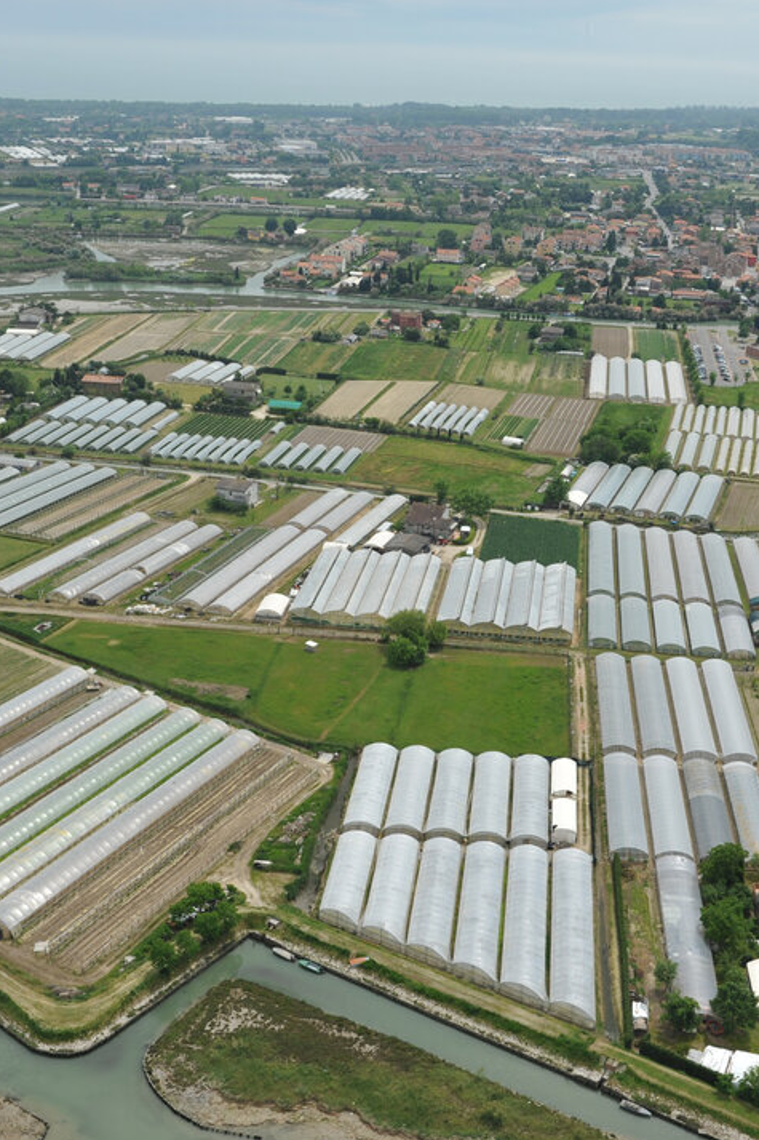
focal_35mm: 44
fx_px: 1392
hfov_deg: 30.5
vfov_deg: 44.5
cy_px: 572
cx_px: 425
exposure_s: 1/1600
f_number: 7.1
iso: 400
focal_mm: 29
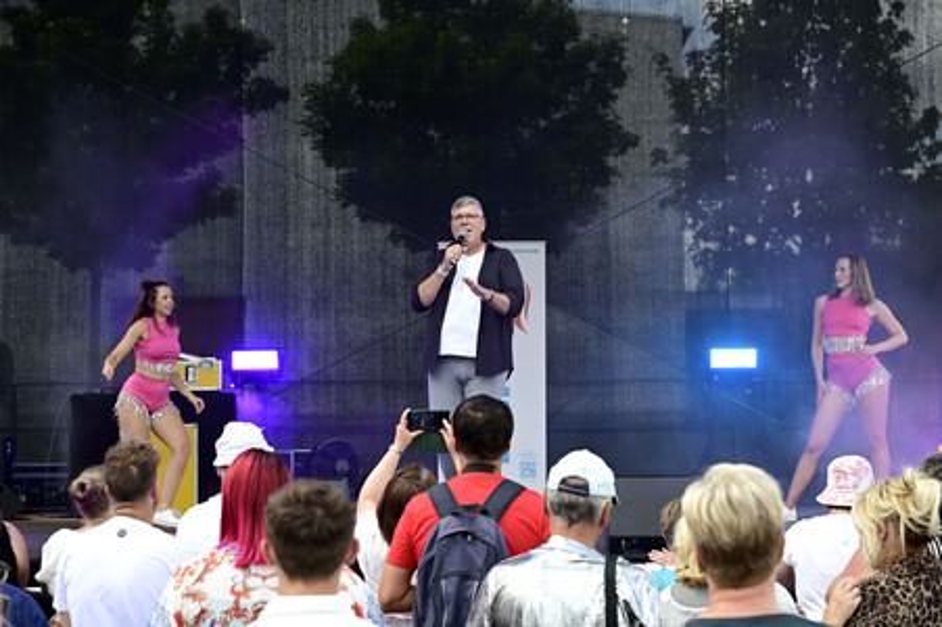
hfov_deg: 28.9
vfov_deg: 19.4
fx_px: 1830
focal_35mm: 70
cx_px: 471
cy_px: 314
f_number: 5.6
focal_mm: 70
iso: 125
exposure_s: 1/200
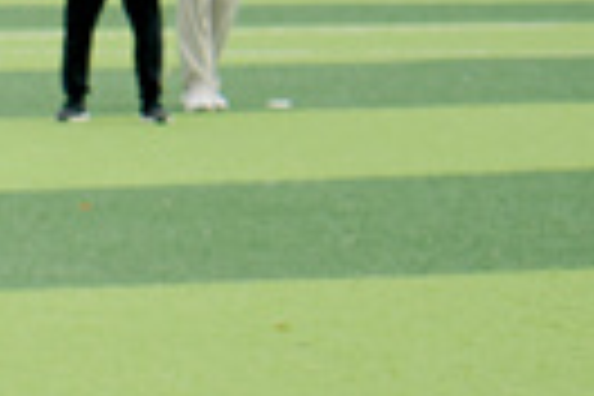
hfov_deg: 4.7
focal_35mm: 417
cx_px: -1426
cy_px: 468
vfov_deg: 3.3
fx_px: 6880
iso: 100
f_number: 4.5
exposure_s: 1/400
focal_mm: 55
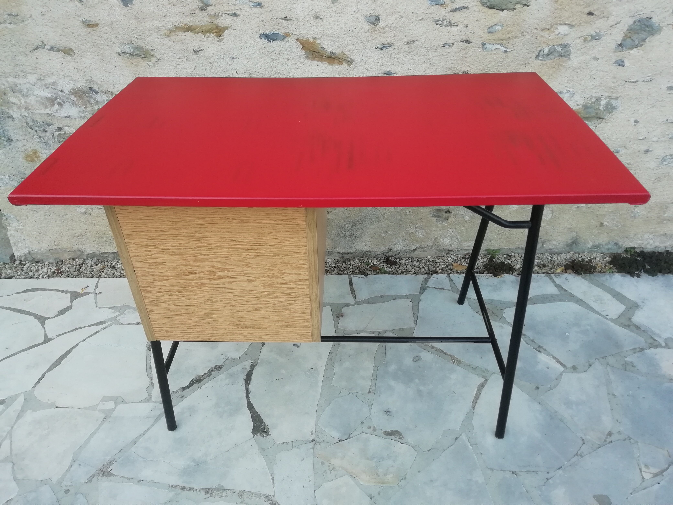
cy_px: 252
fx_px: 505
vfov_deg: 53.1
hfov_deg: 67.3
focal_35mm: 26
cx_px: 336
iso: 80
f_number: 2.2
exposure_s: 1/100
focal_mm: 3.46
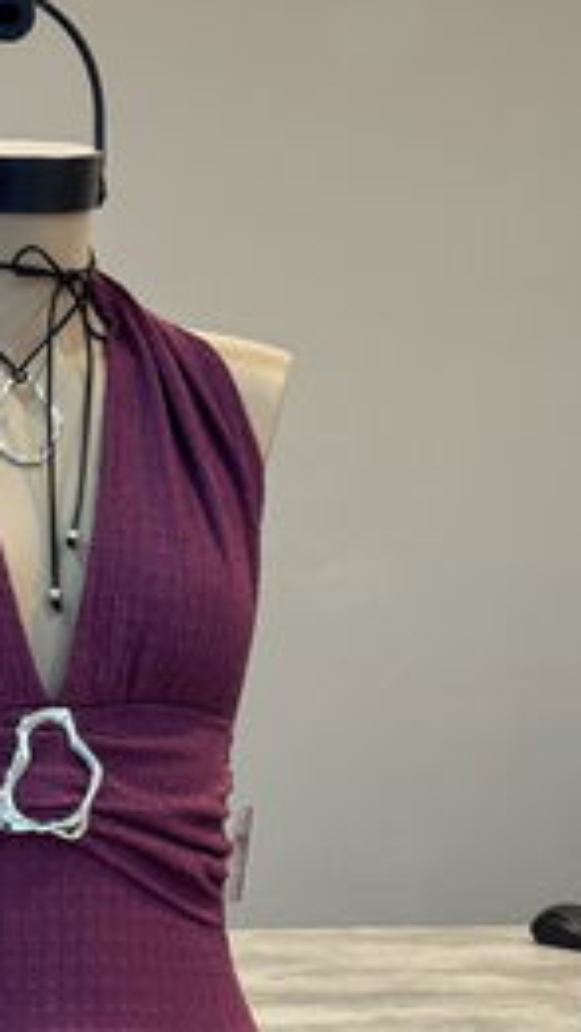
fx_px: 2928
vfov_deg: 19.9
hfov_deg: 11.2
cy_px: 730
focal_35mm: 107
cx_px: 0
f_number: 1.78
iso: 80
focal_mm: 6.76
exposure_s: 1/50
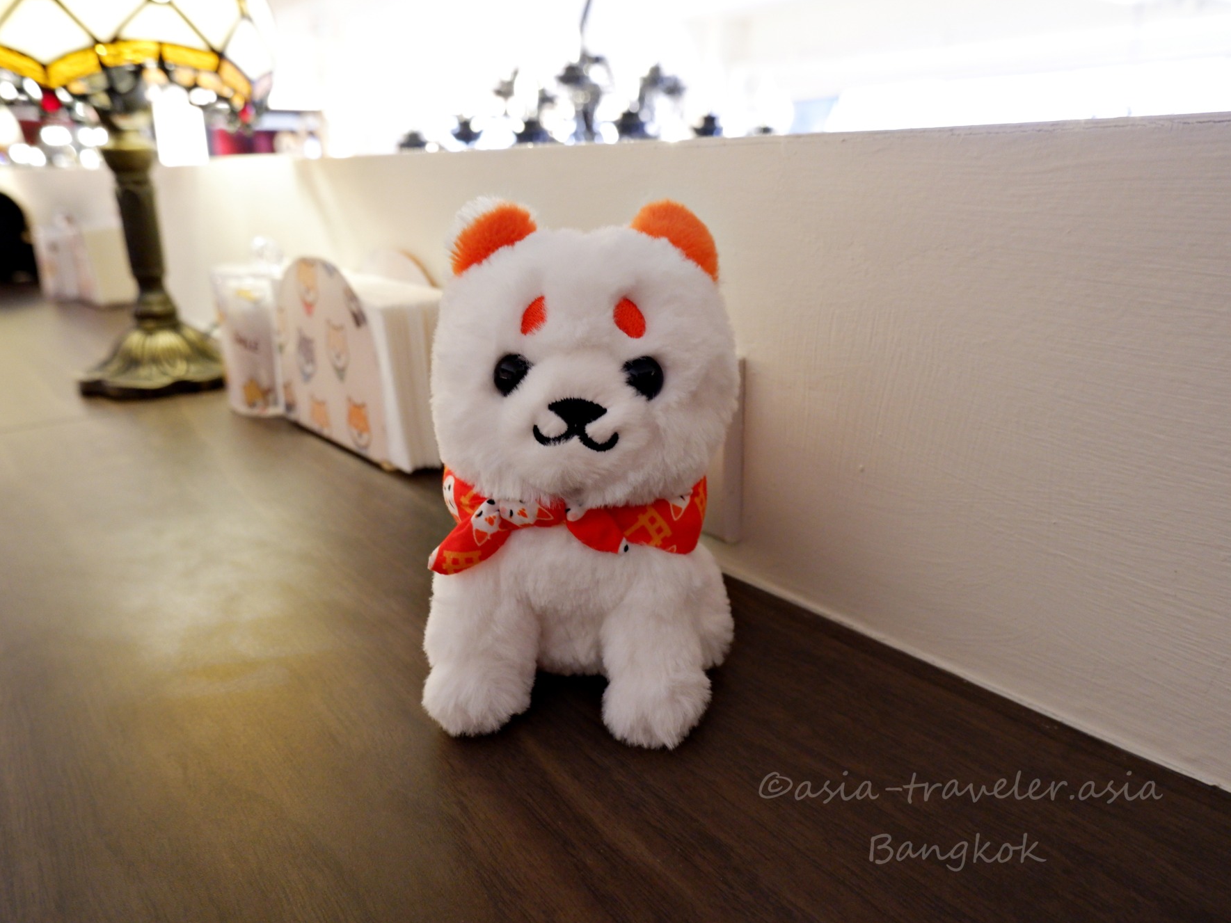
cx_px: 584
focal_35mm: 25
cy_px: 461
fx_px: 889
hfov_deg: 69.3
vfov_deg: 54.9
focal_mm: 15
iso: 1600
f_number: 5
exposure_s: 1/45
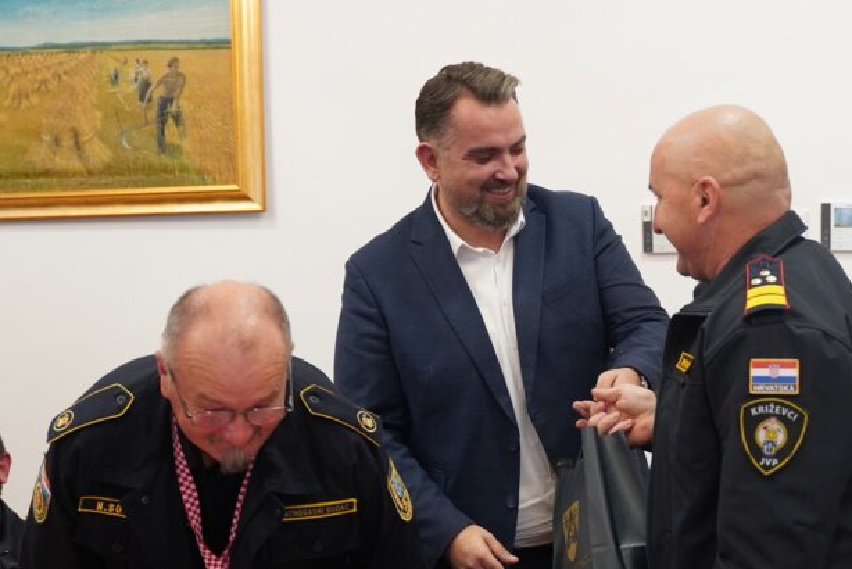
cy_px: 402
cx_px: 612
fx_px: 1657
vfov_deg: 19.4
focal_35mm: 70
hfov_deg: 28.5
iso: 1250
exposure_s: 1/80
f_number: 2.8
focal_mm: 28
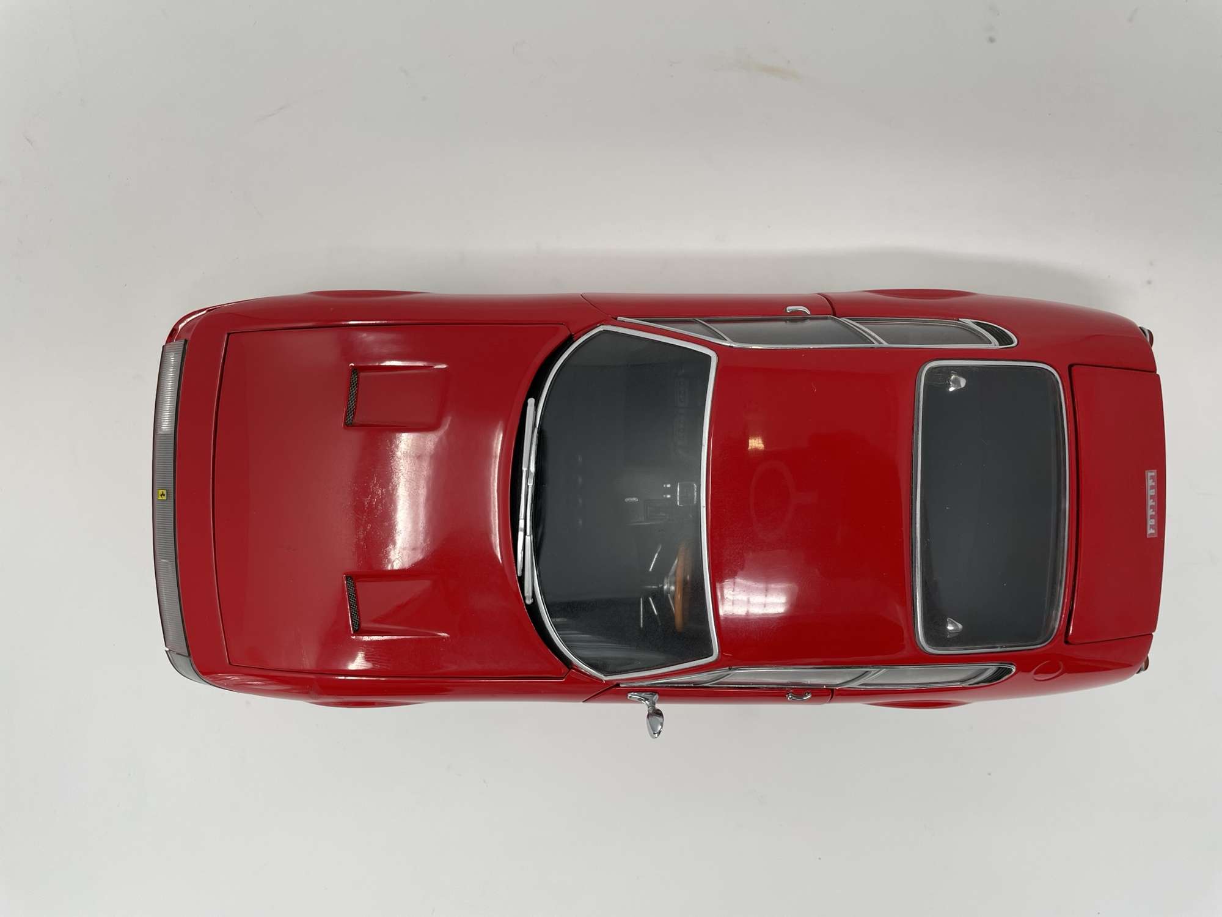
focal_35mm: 26
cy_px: 458
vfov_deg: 53.1
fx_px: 918
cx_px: 611
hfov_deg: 67.3
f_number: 1.6
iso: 32
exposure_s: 1/228
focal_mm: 4.2
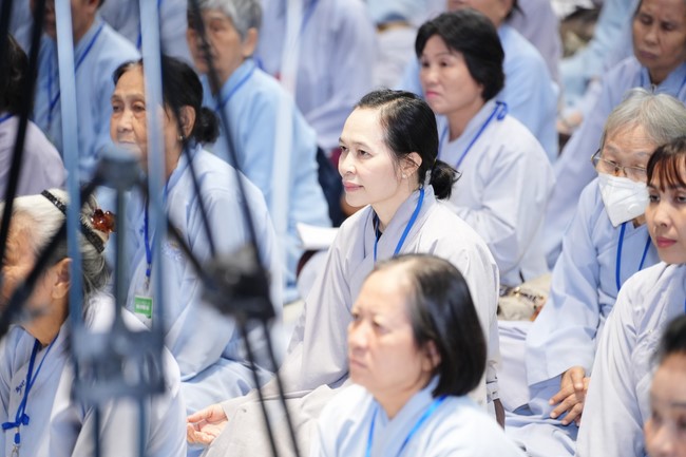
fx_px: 2857
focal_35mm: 150
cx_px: 343
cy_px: 228
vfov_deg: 9.1
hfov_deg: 13.7
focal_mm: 150
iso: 2500
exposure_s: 1/200
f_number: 2.8
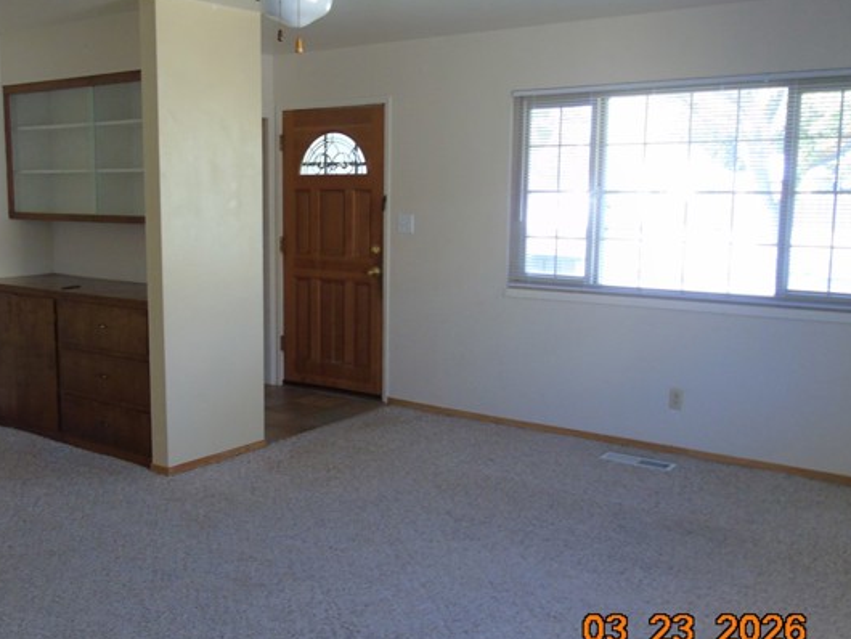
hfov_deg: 52.3
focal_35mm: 35
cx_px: 352
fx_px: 861
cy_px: 324
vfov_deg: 40.7
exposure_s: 1/40
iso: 250
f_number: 3.6
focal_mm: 5.2
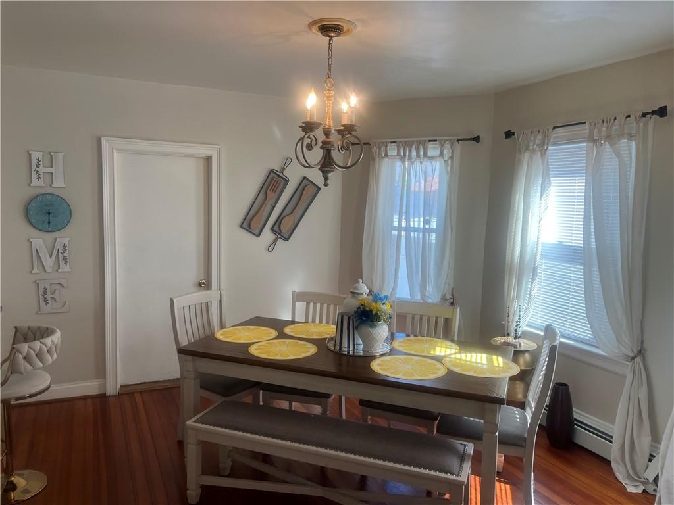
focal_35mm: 26
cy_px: 252
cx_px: 337
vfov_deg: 53.1
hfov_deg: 67.3
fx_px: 506
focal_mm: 5.1
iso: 40
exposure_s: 1/120
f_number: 1.6
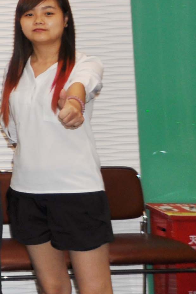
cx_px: -430
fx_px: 1755
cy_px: -66
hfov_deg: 5.9
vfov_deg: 9.4
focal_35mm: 215
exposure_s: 1/60
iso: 200
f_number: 2.8
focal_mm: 32
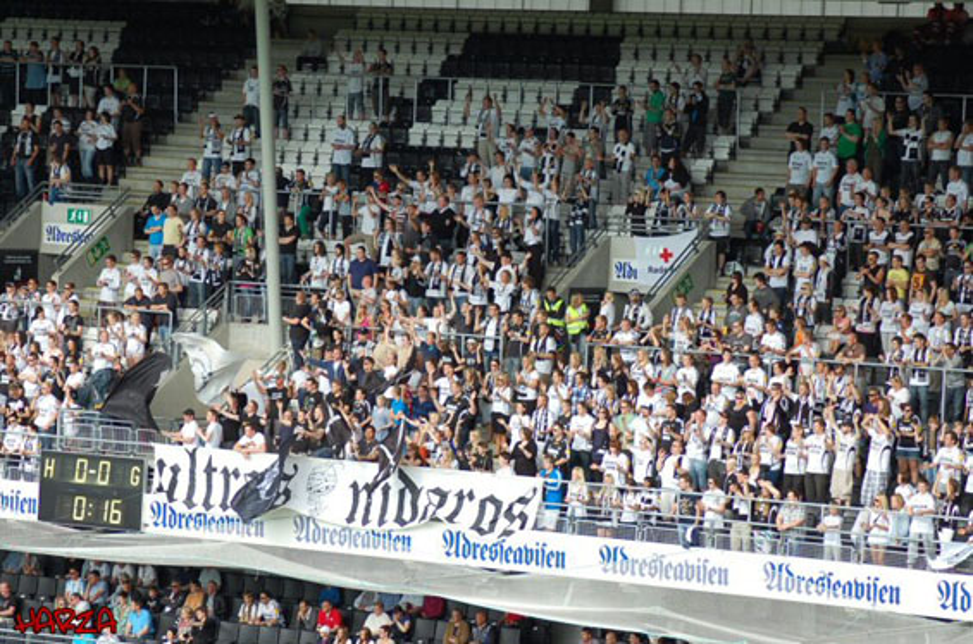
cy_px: 322
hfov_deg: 11.4
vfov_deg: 7.6
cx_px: 486
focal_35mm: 180
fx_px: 4854
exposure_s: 1/500
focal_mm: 120
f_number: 5.6
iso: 400
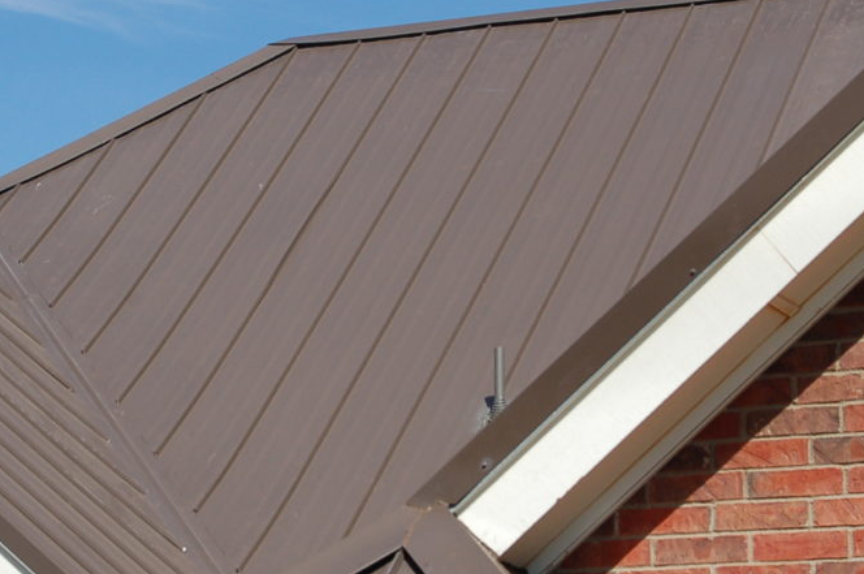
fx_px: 3810
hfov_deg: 12.9
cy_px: 254
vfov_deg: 8.6
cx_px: 247
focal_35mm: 159
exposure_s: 1/400
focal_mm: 55
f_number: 10
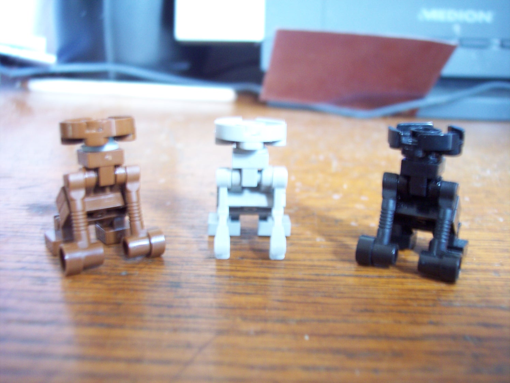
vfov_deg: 36.8
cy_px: 192
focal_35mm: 39
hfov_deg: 47.9
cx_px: 255
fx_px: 575
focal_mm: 8
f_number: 3.4
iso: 200
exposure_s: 1/4
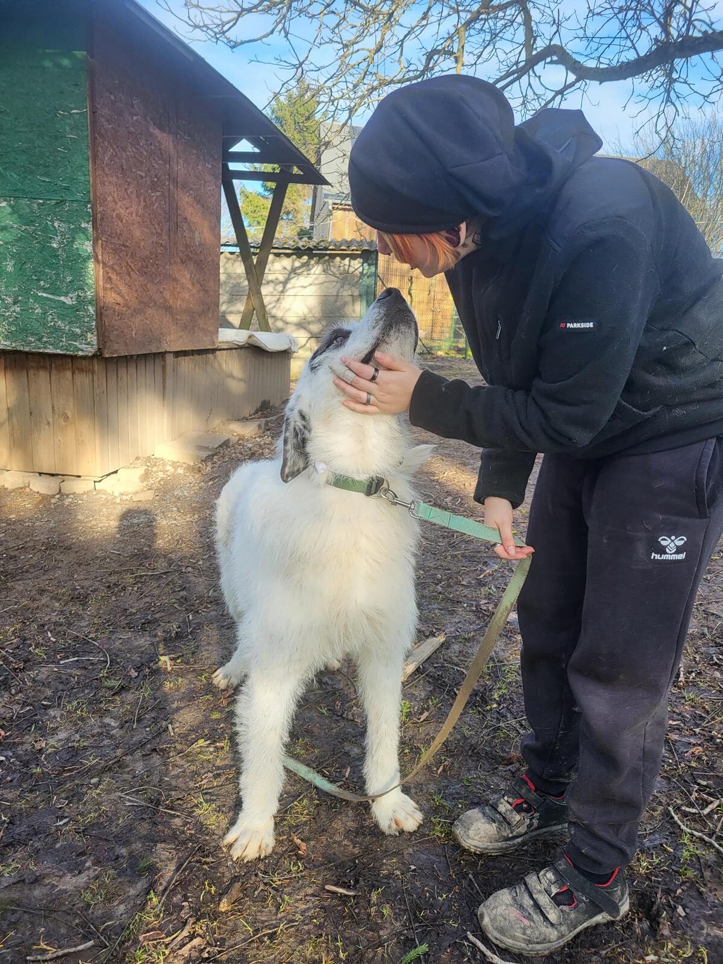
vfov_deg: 67.3
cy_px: 482
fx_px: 724
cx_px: 362
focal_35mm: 26
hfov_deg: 53.1
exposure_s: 1/371
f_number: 1.8
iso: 40
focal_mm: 5.4
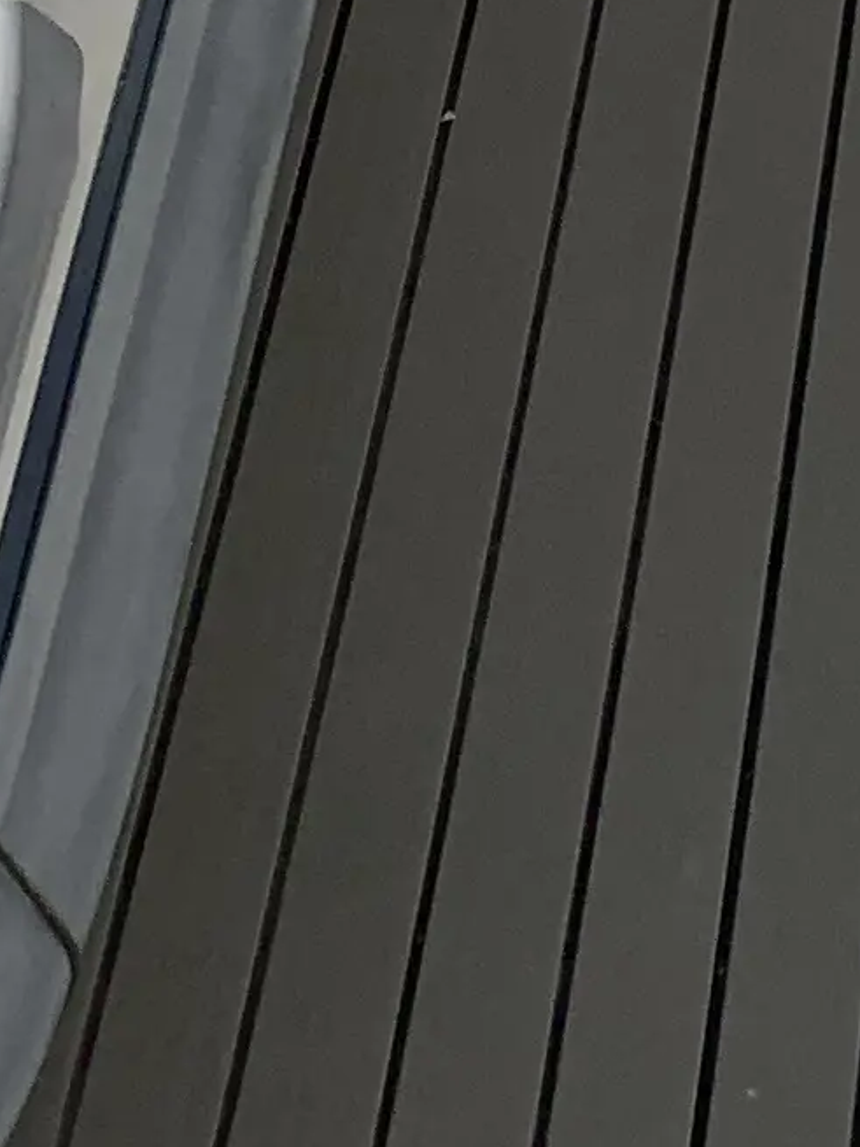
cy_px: -1946
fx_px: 5302
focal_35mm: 160
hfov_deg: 9.2
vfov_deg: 10.1
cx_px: 1023
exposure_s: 1/4098
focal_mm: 4.25
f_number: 1.8
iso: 25
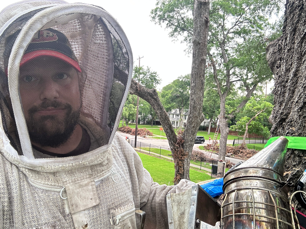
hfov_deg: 73.9
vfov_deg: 58.9
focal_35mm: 23
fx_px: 203
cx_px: 153
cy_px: 114
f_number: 1.9
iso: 64
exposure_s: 1/121
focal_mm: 2.69
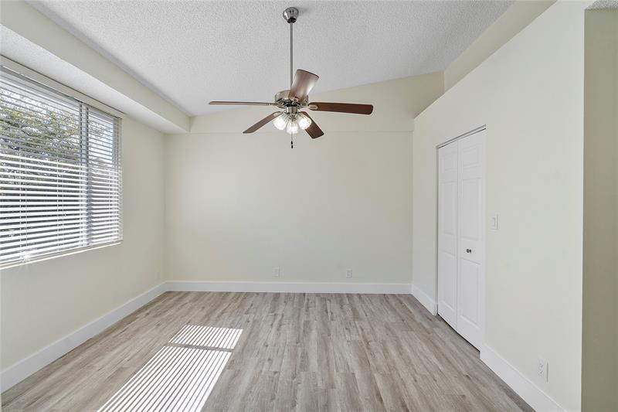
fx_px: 257
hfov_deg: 100.4
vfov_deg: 77.3
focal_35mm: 15
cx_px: 309
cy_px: 206
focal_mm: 10
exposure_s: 1/60
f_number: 11
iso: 160
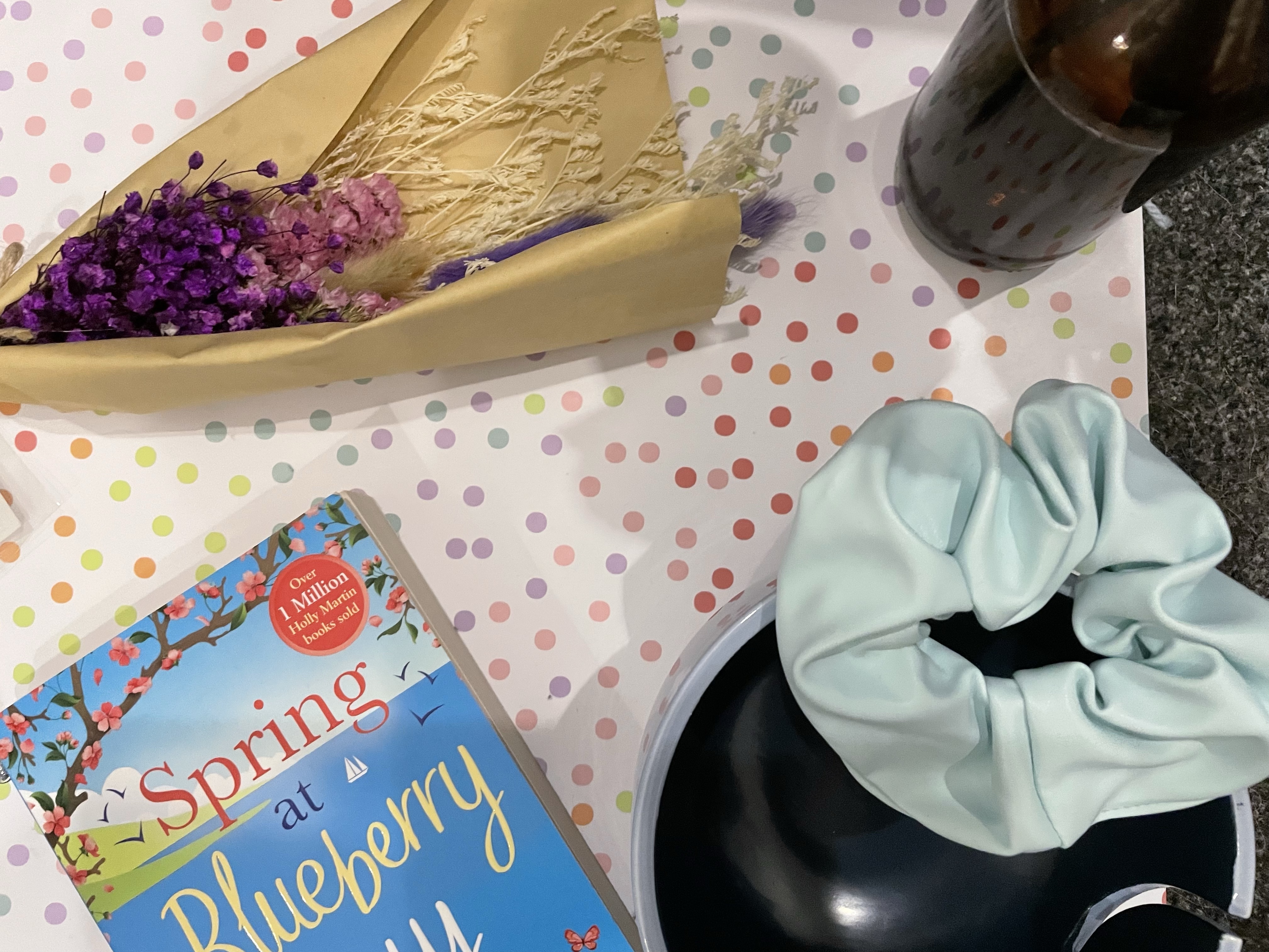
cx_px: 634
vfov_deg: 53.1
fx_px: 953
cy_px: 476
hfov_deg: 67.3
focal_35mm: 26
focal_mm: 4.2
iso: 500
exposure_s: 1/40
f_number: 1.6
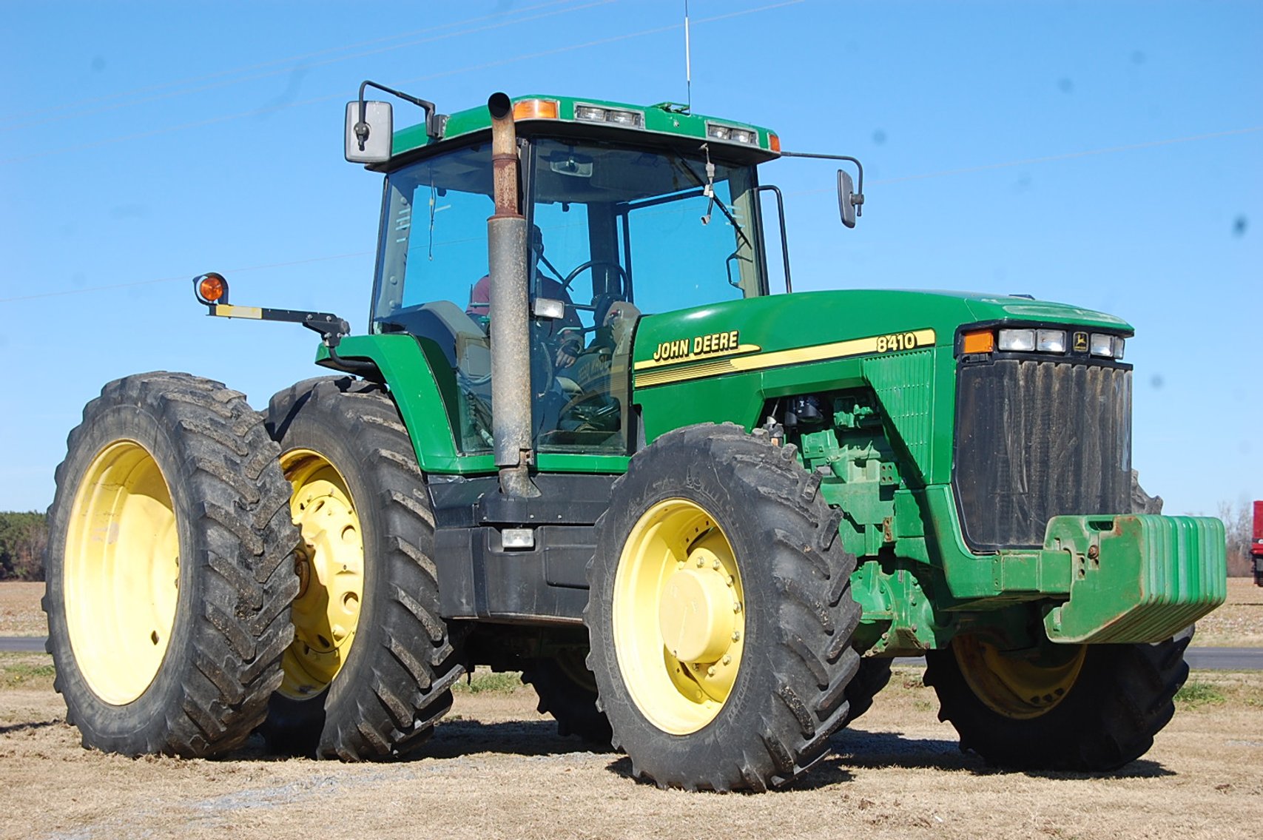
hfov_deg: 29.9
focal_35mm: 68
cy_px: 420
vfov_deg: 20.1
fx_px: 2366
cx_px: 632
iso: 200
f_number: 9
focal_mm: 45
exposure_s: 1/320
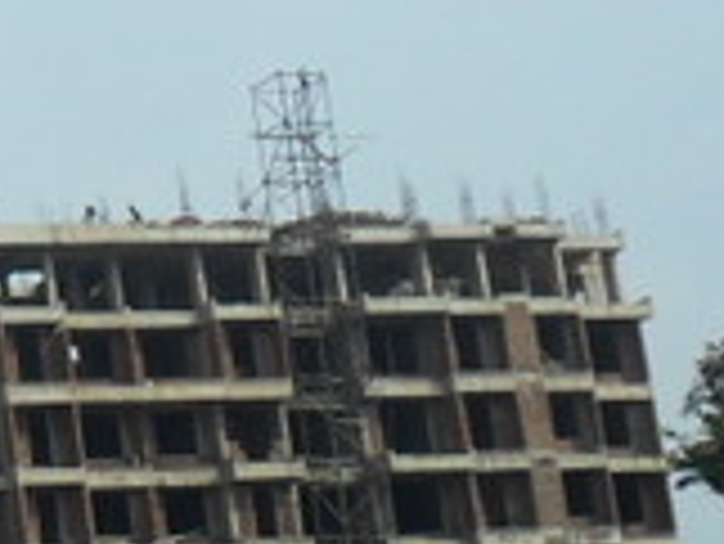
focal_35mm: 155
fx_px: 3244
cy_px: 290
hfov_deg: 11.6
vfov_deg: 9.6
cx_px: -684
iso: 100
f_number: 9.4
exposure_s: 1/250
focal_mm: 5.7
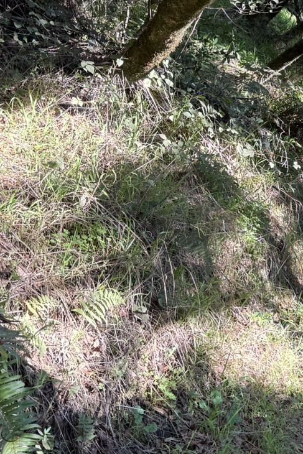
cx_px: 441
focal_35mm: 70
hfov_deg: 17.7
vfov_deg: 28.7
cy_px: 160
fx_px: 883
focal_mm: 6.76
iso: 64
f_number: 1.78
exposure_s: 1/121
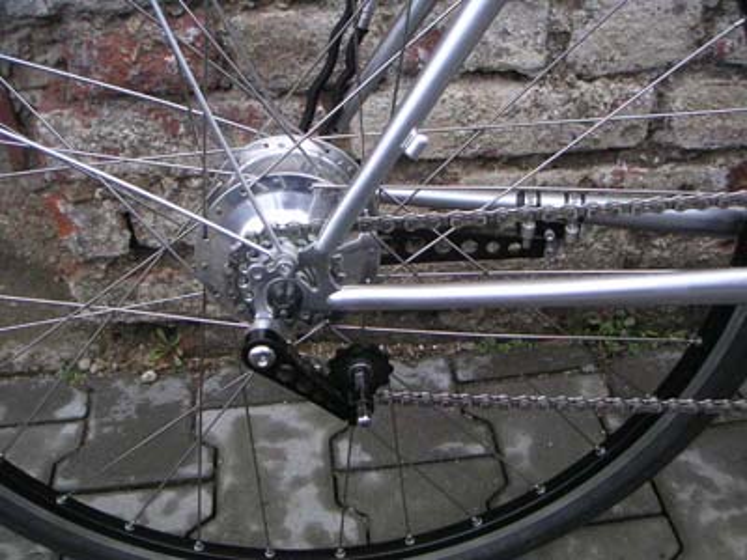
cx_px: 374
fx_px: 820
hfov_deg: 49.0
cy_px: 280
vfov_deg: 37.7
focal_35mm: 38
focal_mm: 6
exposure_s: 1/180
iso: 50
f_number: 2.8
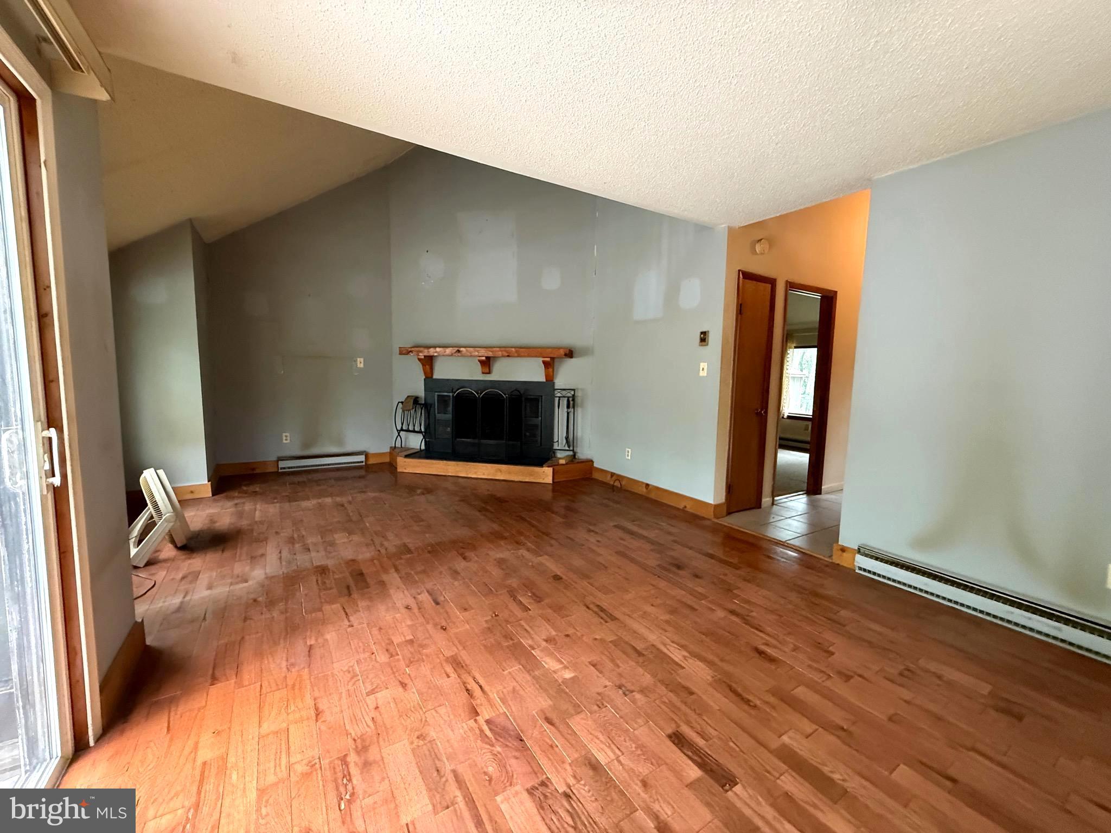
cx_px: 556
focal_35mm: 14
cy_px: 416
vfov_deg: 85.7
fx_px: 449
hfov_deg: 102.1
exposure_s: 1/60
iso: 800
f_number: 2.2
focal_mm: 2.22
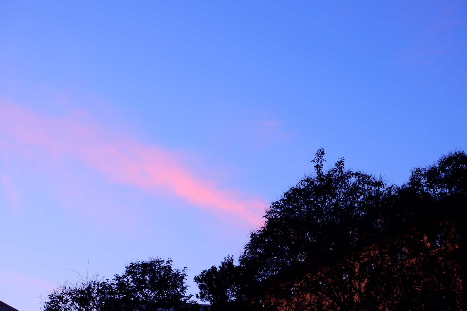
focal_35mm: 68
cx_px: 234
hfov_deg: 29.7
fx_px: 882
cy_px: 156
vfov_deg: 20.0
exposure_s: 1/70
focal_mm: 45
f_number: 5.6
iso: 500
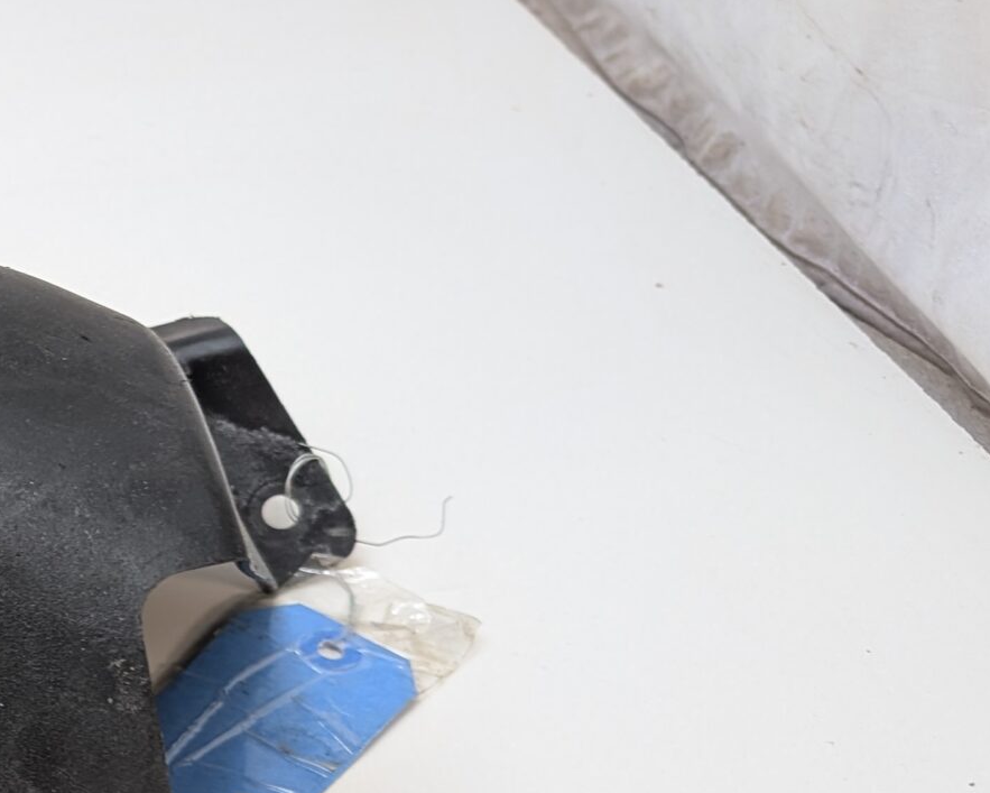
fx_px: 1993
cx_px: -424
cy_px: 646
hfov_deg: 23.3
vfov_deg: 22.2
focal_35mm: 68
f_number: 1.68
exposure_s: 1/23.8
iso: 54
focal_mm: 6.9
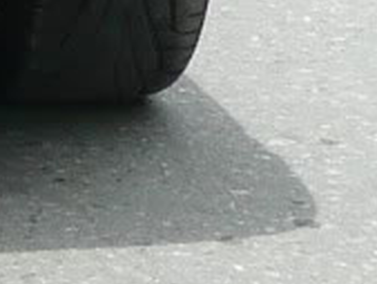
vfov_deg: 5.3
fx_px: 2964
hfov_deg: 6.8
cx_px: -582
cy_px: -414
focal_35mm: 272
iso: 100
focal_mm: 4.9
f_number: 3.4
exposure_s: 1/400
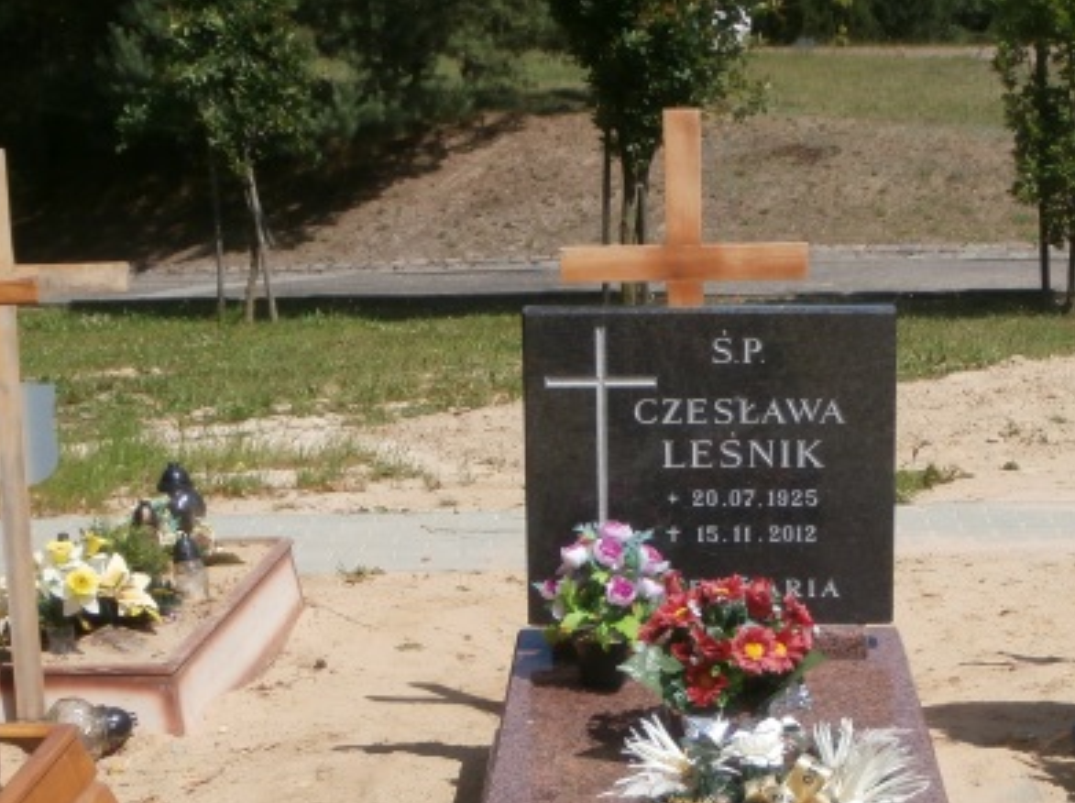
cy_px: 653
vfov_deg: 18.9
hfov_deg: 25.2
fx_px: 2388
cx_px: 742
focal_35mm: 77
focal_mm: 8.29
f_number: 4.2
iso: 100
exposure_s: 1/1000
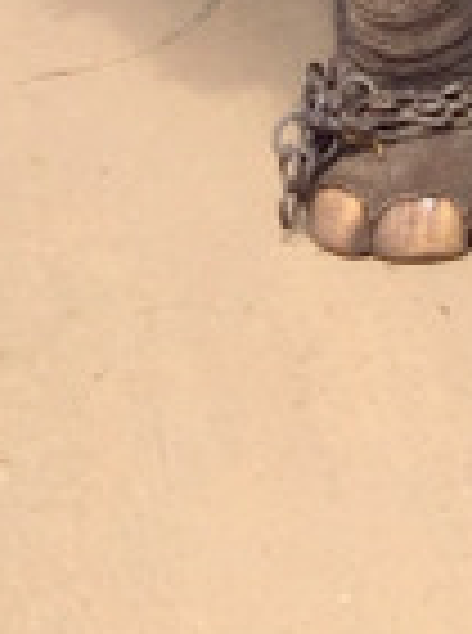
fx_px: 3013
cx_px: 841
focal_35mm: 165
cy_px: -1106
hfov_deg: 8.6
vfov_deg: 9.8
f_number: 2.2
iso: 32
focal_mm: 4.15
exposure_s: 1/421
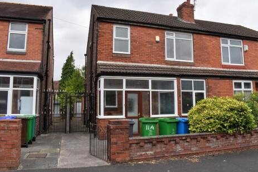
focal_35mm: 28
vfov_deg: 46.4
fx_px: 201
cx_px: 132
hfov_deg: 65.5
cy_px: 85
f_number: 8
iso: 200
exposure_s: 1/250
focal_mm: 18
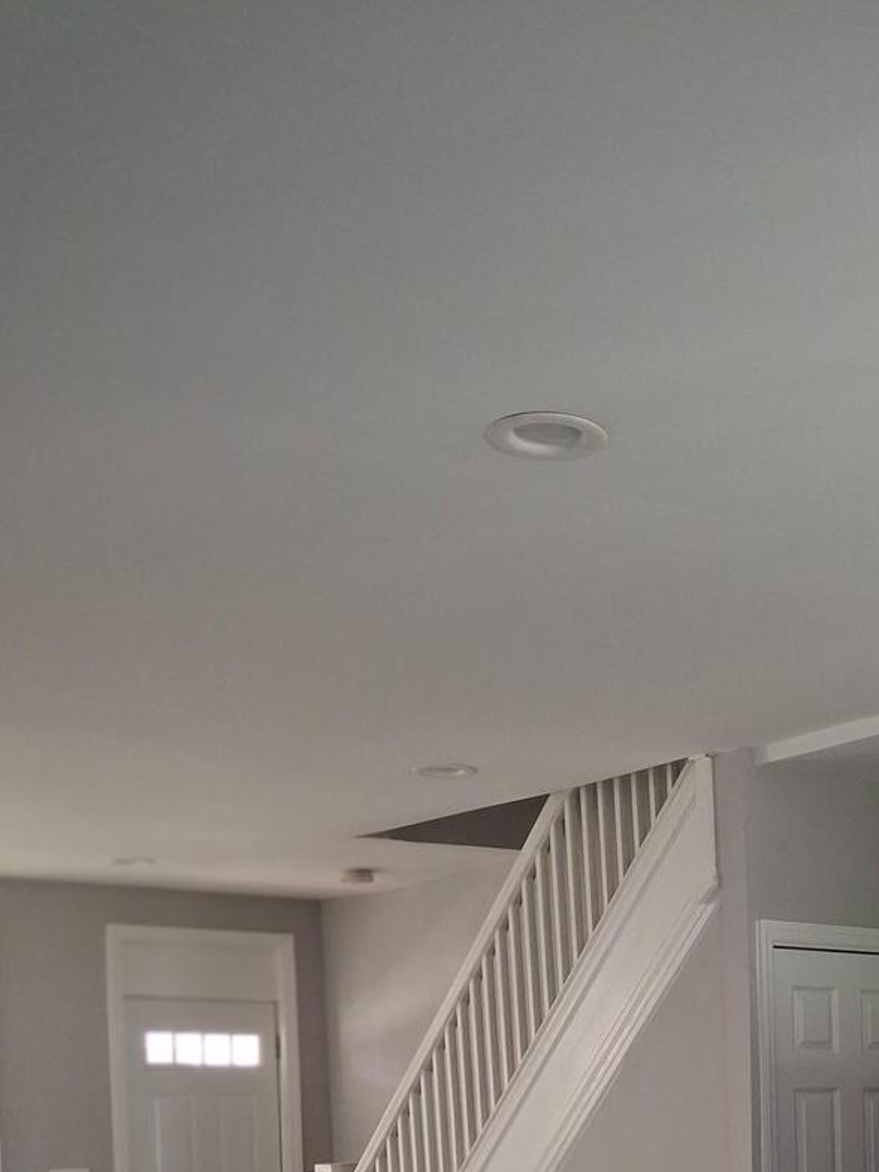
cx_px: 789
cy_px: 1141
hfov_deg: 28.5
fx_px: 1659
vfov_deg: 35.6
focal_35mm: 49
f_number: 1.8
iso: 125
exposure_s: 1/60
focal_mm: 4.69
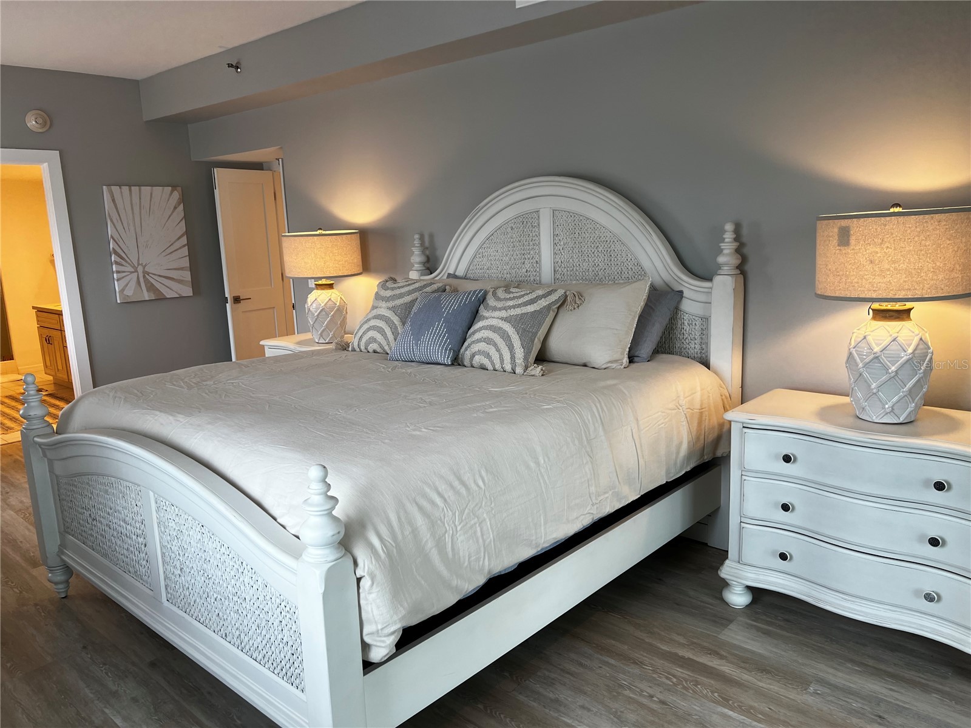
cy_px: 364
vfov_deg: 53.1
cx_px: 486
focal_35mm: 26
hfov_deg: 67.3
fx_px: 729
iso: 50
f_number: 1.5
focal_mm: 5.7
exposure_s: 1/120
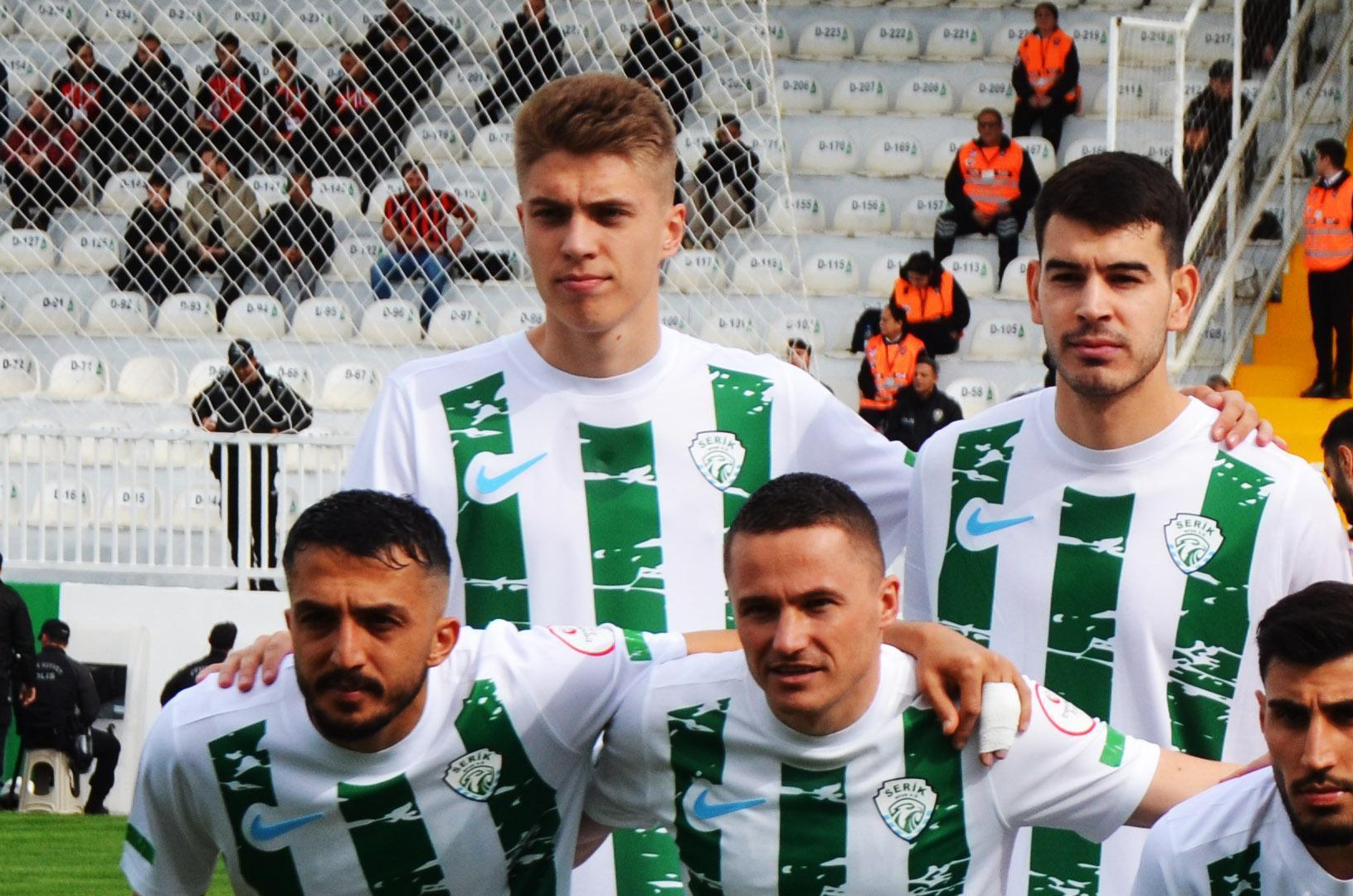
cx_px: 1658
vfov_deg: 4.9
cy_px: 973
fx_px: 10538
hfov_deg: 7.3
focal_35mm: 281
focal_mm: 62
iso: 250
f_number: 7.1
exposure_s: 1/800
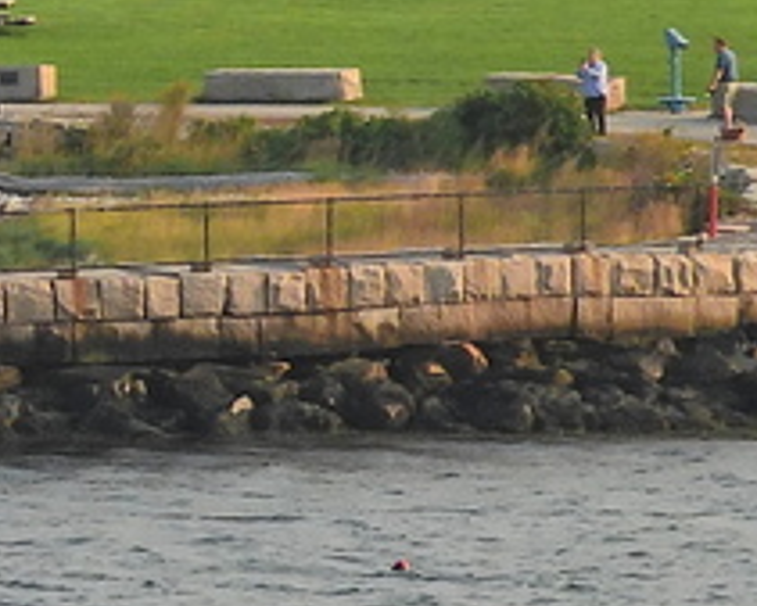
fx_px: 19927
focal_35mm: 889
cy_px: 111
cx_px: -1349
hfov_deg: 2.2
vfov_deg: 1.7
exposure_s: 1/400
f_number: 4.5
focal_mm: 26.8
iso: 100
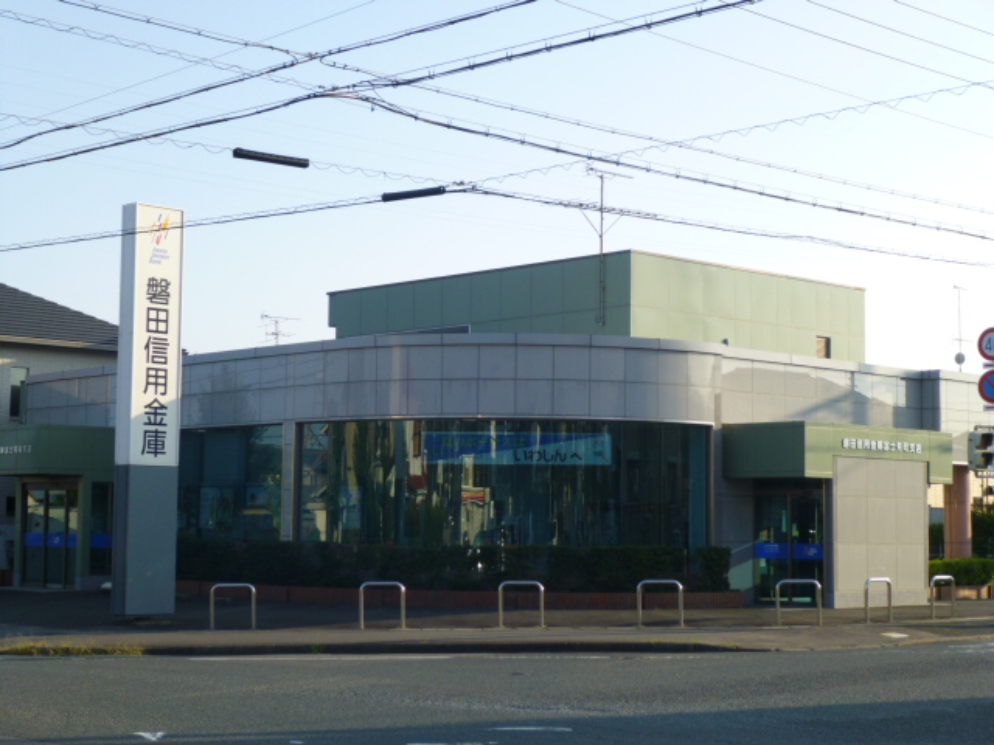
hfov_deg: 32.2
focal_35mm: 60
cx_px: 497
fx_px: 1723
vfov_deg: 24.4
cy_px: 372
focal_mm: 10.7
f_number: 4.3
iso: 100
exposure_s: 1/320
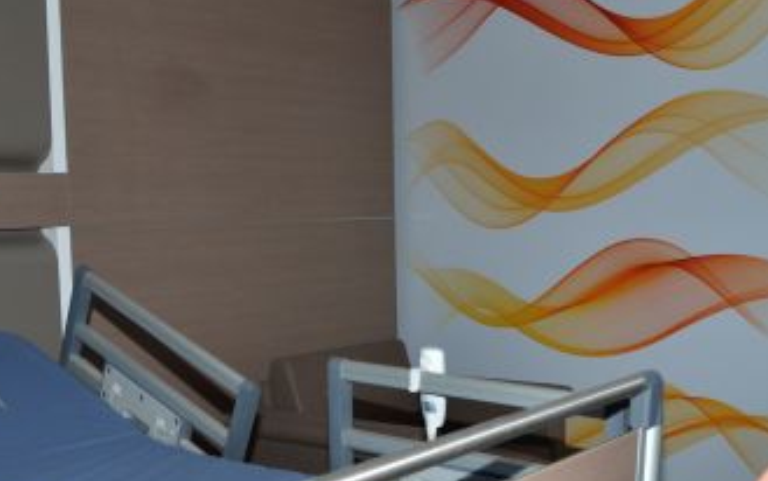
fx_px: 1047
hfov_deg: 40.0
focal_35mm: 50
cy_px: 302
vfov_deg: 25.8
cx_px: 476
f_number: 4
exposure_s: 1/60
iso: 800
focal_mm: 18
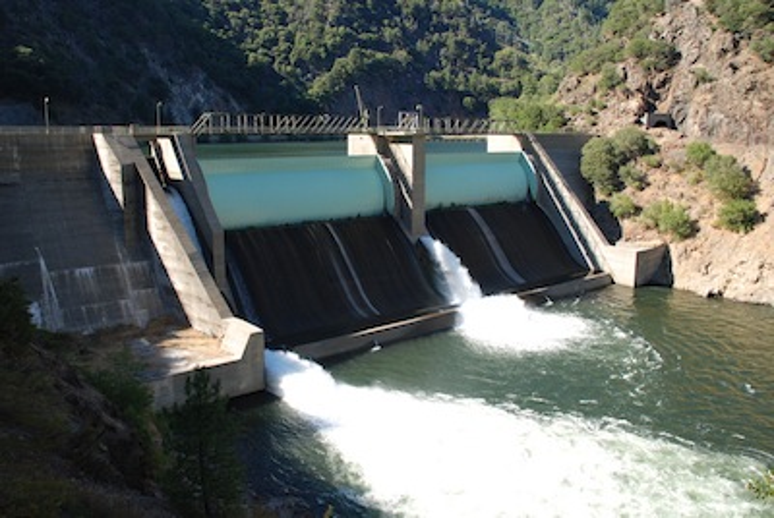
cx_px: 387
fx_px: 646
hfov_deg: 61.9
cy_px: 259
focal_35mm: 30
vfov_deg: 43.7
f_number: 6.3
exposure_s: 1/160
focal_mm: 20
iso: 160
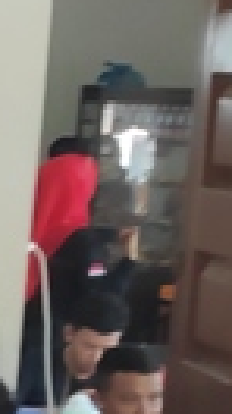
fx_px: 1162
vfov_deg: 18.2
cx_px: -643
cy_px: 605
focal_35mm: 106
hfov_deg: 8.0
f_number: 1.9
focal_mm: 3.94
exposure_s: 1/100
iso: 343
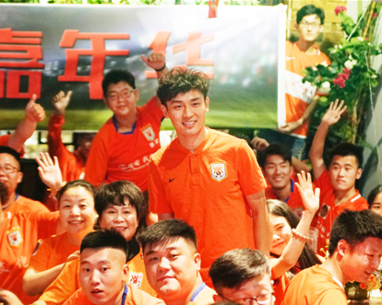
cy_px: 152
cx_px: 189
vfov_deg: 12.1
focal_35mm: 127
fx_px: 1435
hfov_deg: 15.2
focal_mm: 75
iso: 2000
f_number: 2.8
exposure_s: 1/160
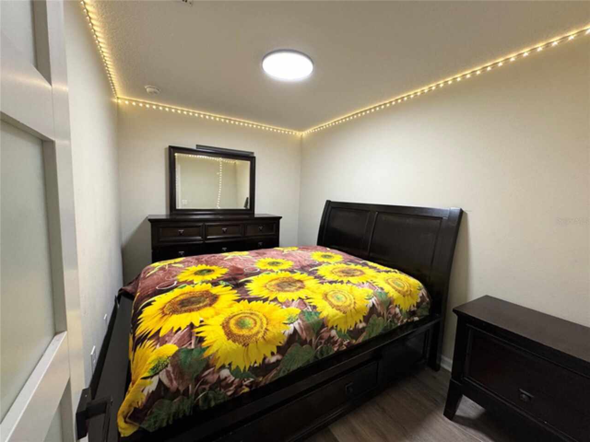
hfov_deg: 102.1
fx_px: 239
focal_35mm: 14
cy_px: 221
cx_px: 295
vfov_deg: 85.7
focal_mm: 2.22
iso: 200
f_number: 2.2
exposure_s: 1/60
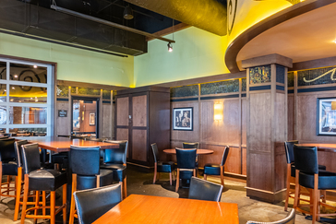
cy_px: 120
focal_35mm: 28
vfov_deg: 46.4
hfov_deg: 65.3
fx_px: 261
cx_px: 151
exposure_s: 1/10
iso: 800
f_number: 5.6
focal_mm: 17
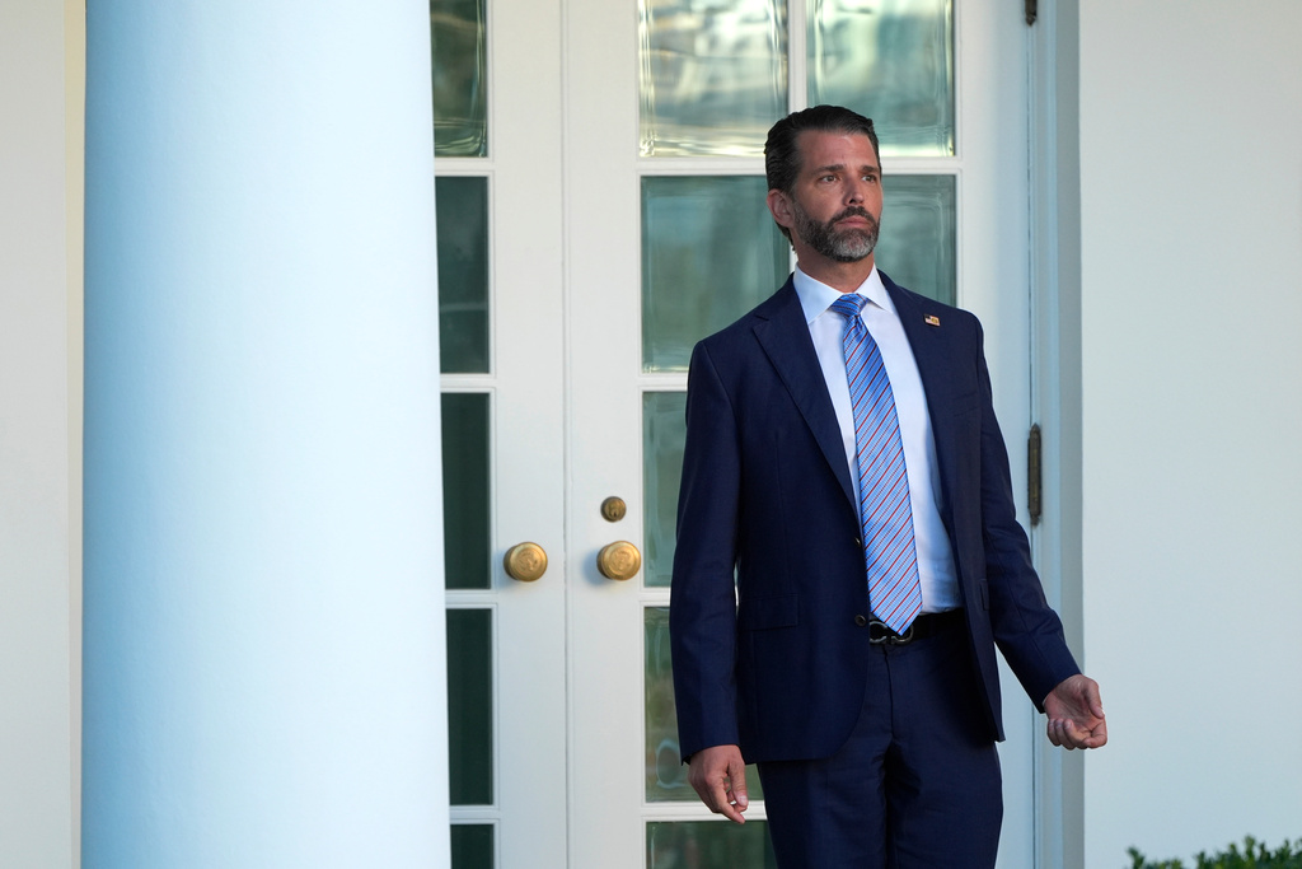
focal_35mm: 300
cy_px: 434
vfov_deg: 4.6
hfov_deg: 6.9
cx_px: 651
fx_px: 10851
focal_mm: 300
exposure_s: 1/800
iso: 1250
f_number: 5.6
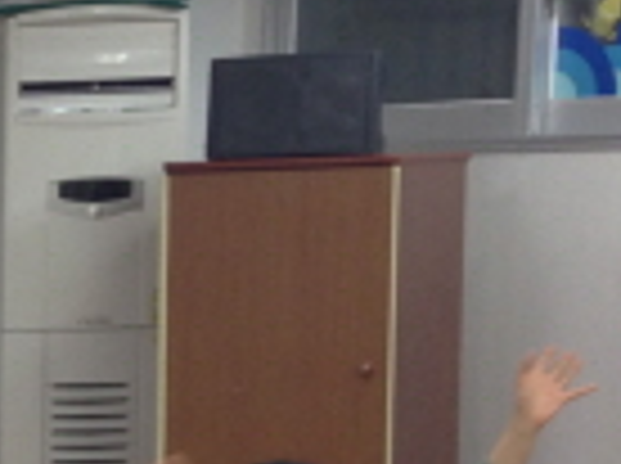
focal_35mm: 168
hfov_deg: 10.6
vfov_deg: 8.7
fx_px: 3009
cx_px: -680
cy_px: 570
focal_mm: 4.13
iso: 80
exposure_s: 1/20
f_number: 2.4
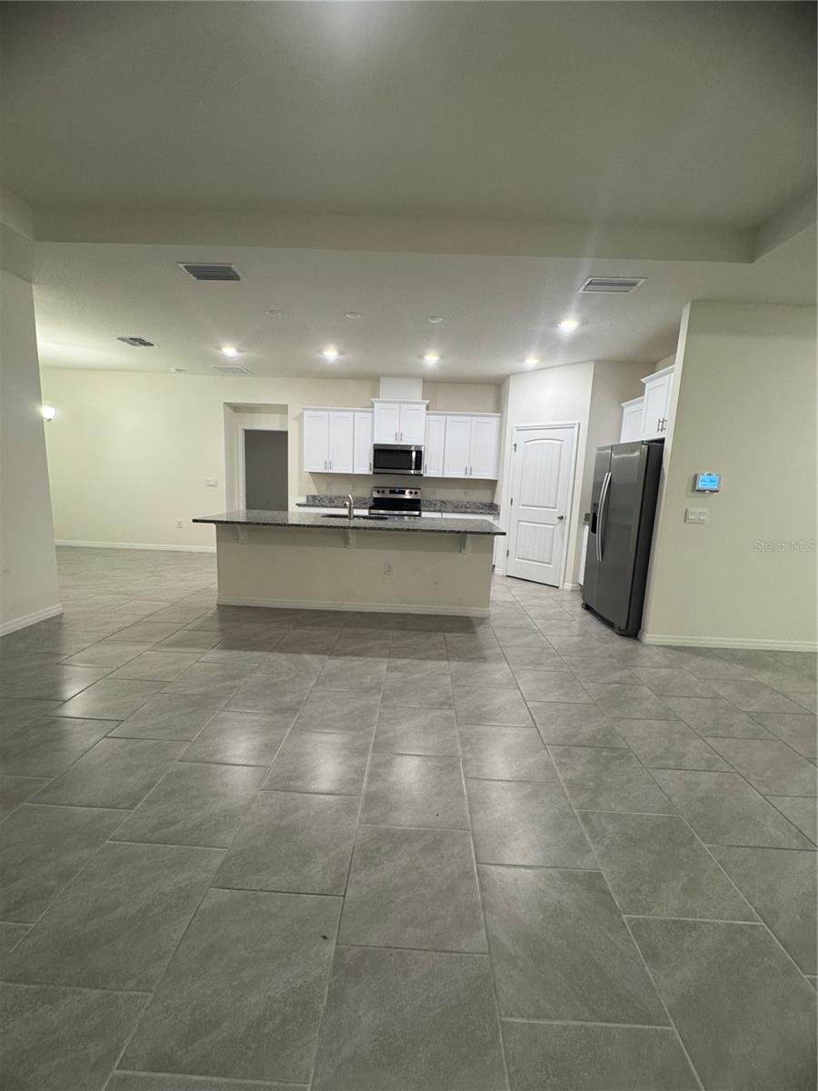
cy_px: 546
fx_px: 441
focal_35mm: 14
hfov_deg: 85.7
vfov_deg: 102.1
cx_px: 409
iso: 250
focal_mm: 2.22
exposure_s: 1/60
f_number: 2.2
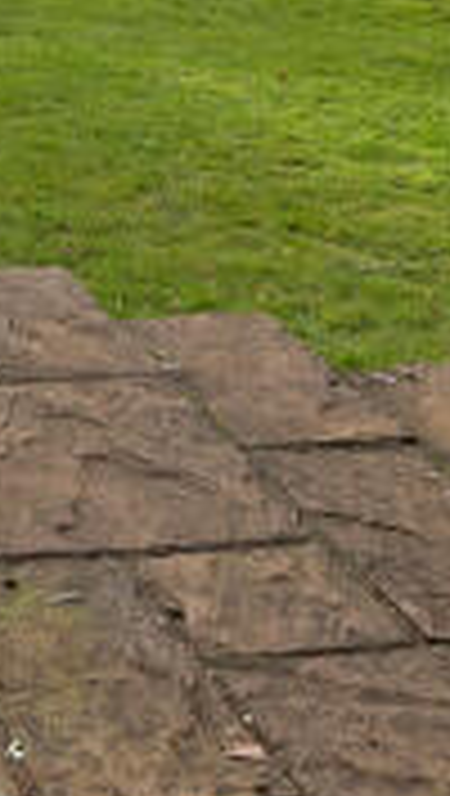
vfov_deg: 18.3
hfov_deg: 11.1
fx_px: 2178
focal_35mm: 103
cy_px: -409
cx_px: -324
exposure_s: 1/125
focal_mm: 17
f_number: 7.1
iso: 200
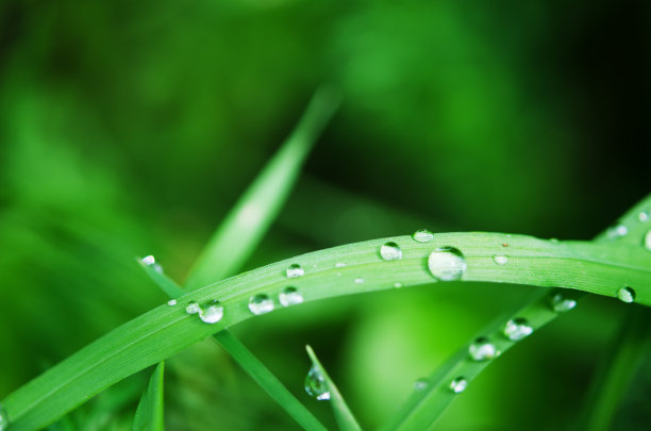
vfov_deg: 15.1
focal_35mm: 90
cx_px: 326
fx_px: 1624
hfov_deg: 22.7
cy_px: 216
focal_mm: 60
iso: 100
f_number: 3.2
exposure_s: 1/640
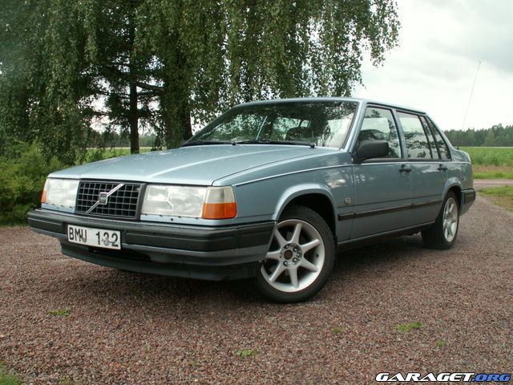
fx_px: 578
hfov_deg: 47.9
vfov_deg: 36.8
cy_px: 192
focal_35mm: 39
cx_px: 256
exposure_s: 1/50
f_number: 2.8
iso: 50
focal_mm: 6.47
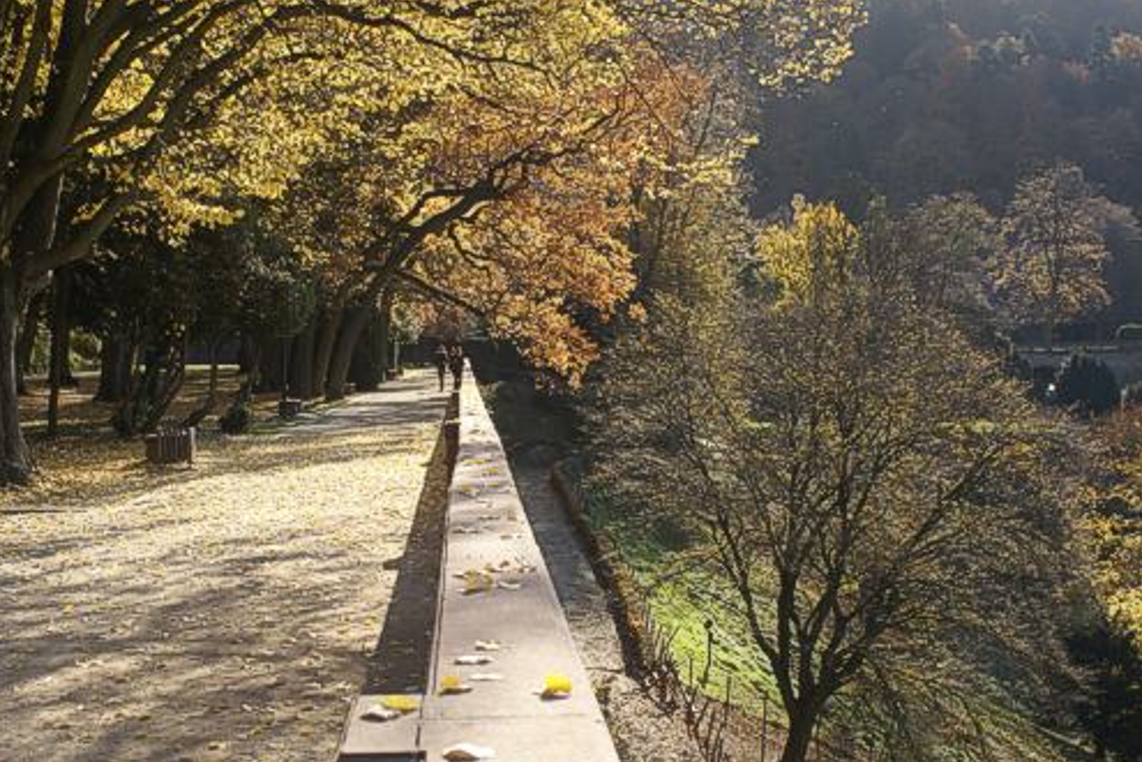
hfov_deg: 38.7
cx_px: 452
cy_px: 402
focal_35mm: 51
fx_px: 1618
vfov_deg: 26.5
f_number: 6.3
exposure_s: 1/80
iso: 100
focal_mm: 28
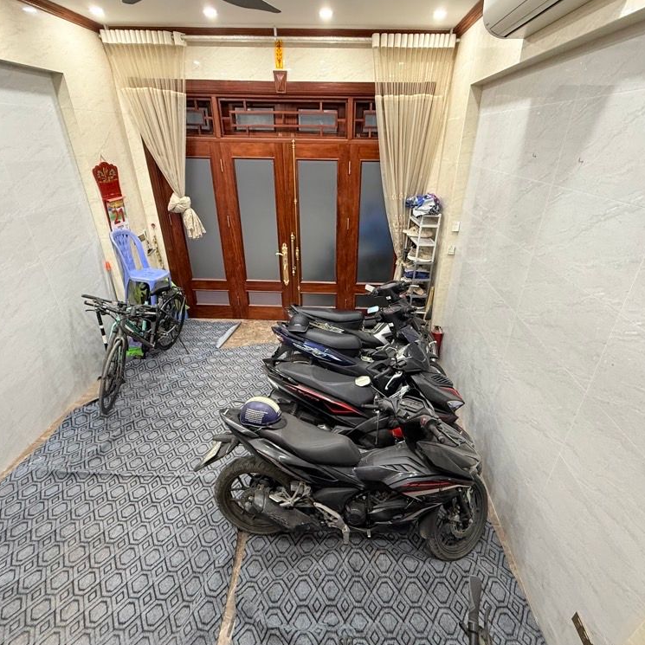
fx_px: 358
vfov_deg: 84.0
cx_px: 338
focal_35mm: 17
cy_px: 319
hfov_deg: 83.9
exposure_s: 1/50
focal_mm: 2.22
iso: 320
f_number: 2.2
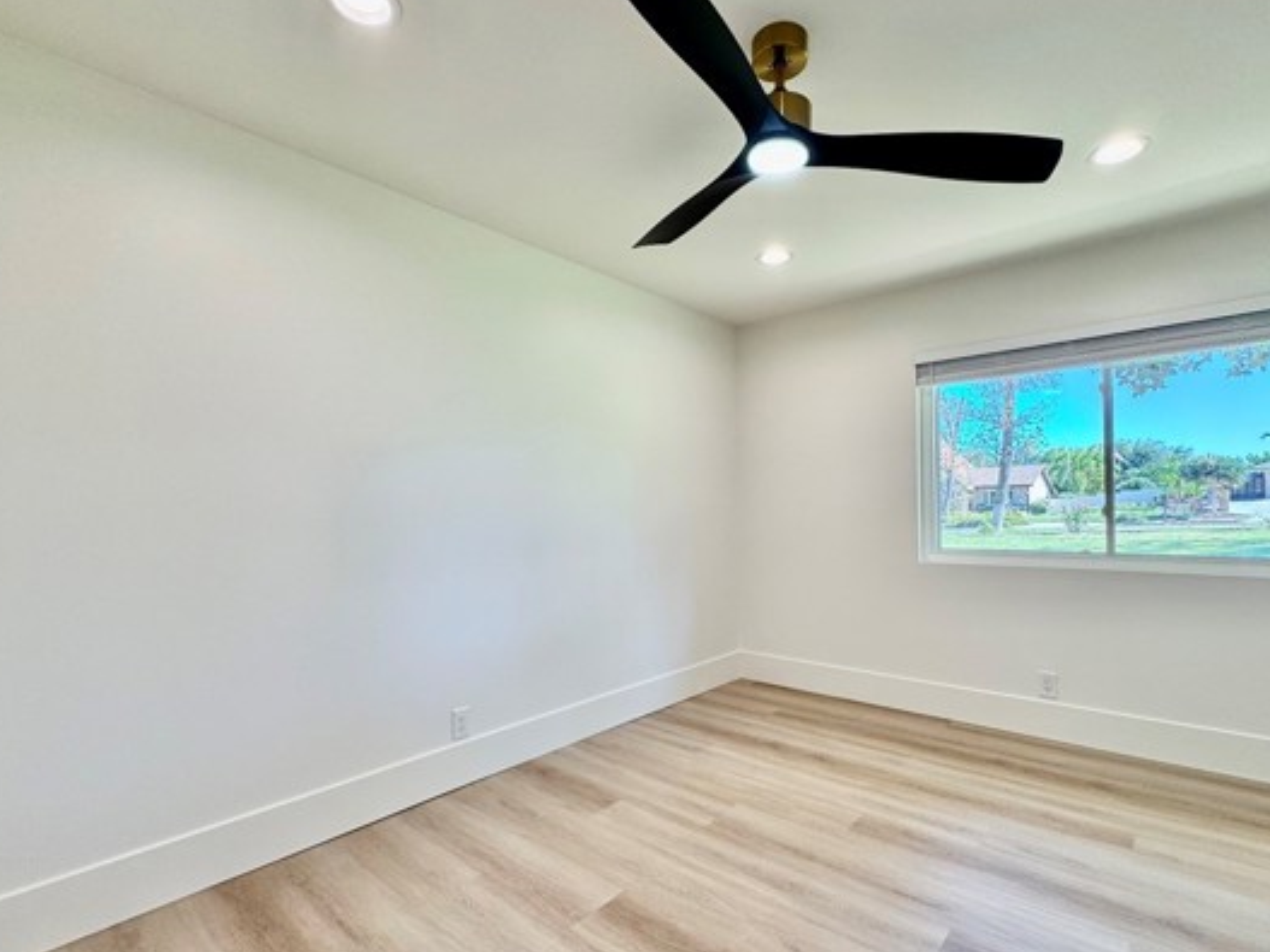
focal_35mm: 17
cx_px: 658
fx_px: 624
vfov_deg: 74.6
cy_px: 509
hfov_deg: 91.0
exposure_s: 1/120
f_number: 2.2
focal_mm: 2.22
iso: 100
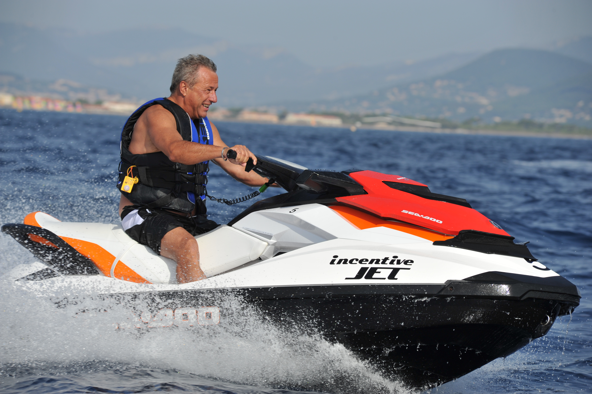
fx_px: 3287
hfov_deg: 10.3
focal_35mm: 200
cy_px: 197
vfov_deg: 6.9
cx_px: 296
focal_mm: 200
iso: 400
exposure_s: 1/1250
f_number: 9
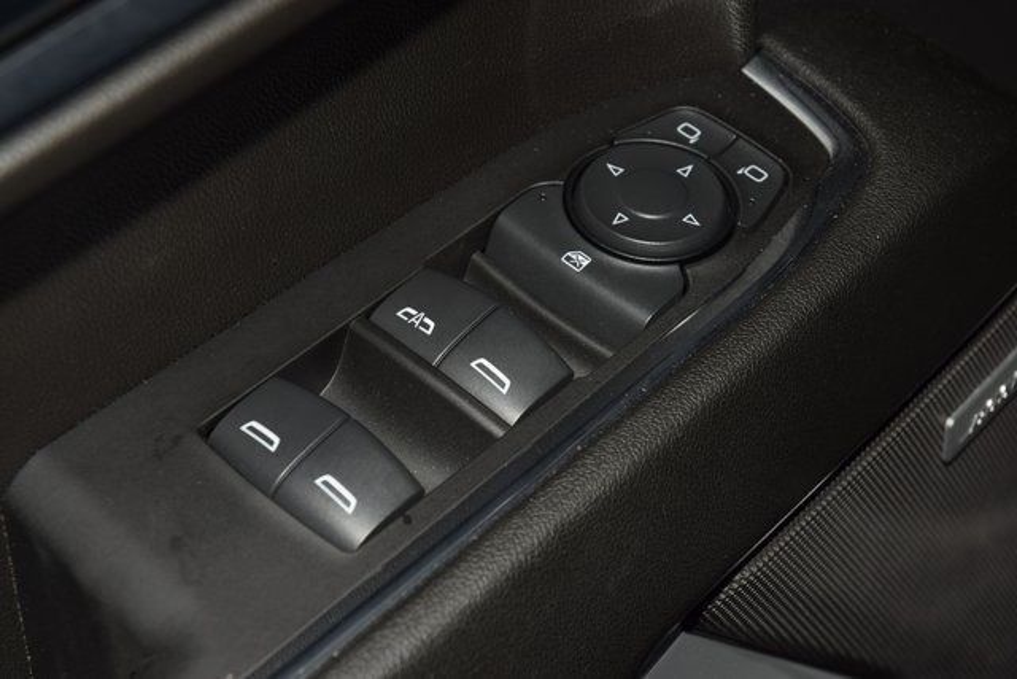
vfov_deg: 13.0
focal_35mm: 105
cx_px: 508
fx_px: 2967
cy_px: 340
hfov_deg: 19.5
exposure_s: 1/125
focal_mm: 70
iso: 100
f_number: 8
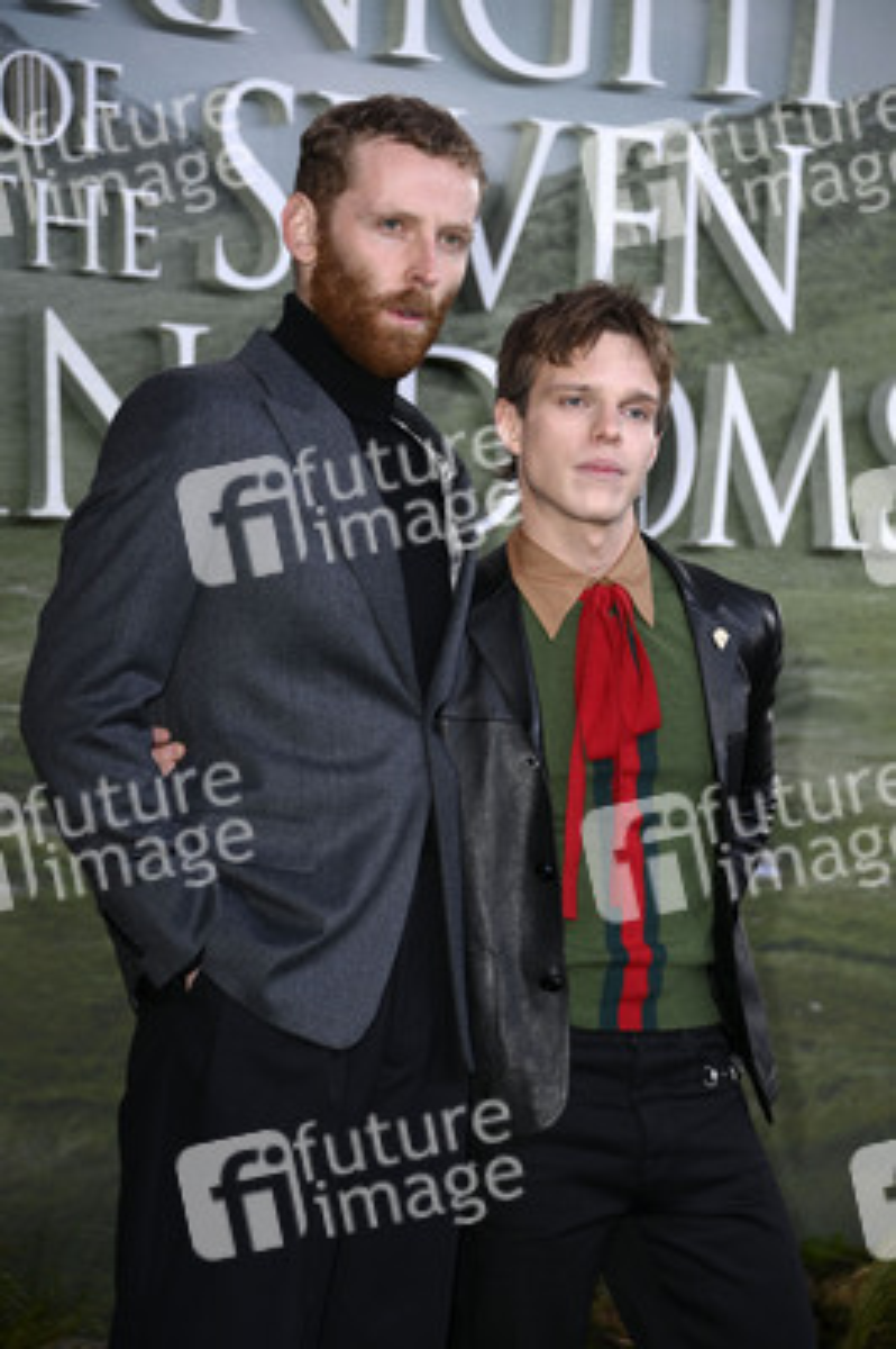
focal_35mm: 116
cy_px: 674
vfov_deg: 17.7
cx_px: 448
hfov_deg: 11.8
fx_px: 4338
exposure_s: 1/250
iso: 500
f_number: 5.6
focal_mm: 116
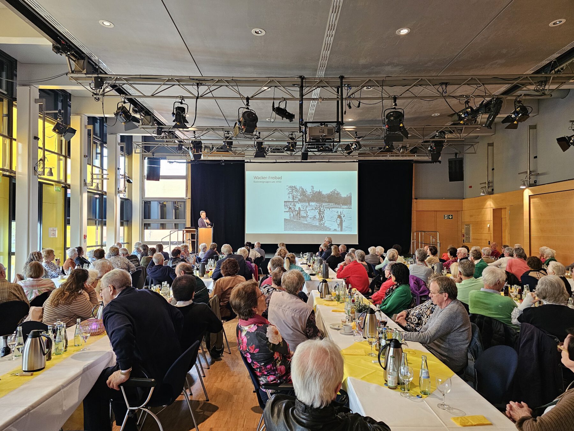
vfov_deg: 58.9
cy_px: 216
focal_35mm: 23
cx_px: 287
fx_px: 381
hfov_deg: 73.9
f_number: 1.7
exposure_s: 1/100
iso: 400
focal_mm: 6.3
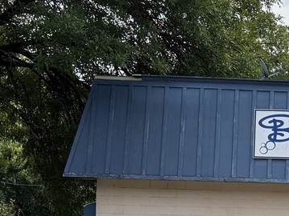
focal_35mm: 128
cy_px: 213
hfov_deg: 14.7
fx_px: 1069
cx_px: 380
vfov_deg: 11.5
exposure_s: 1/4329
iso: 64
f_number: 1.78
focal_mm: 6.76
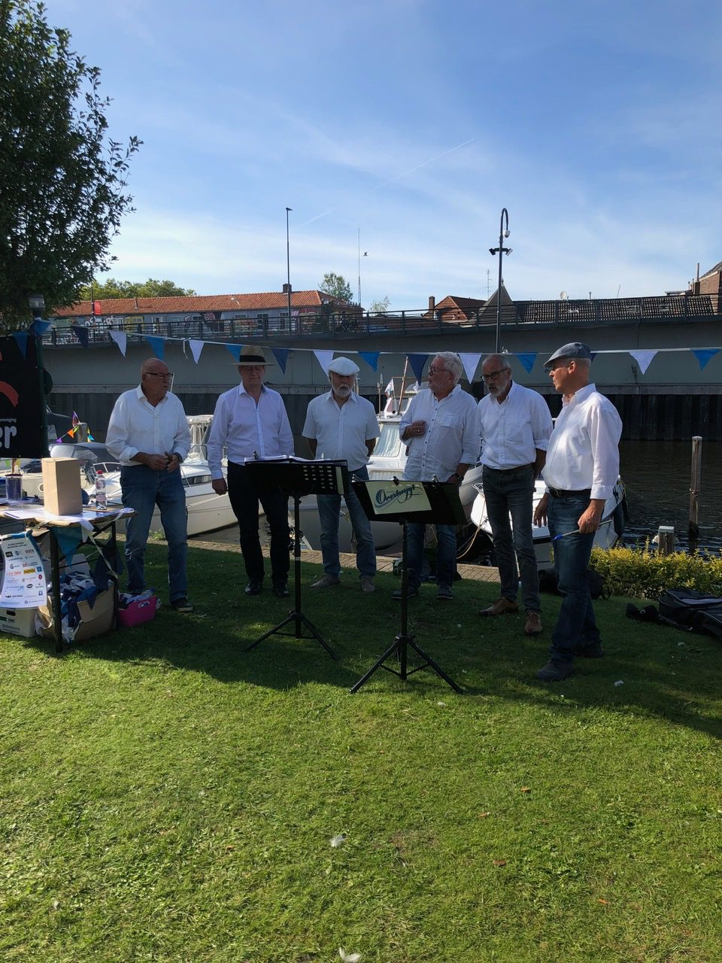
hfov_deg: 49.7
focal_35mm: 28
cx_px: 361
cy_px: 482
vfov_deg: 63.4
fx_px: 779
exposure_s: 1/1066
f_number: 1.8
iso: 20
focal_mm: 3.99
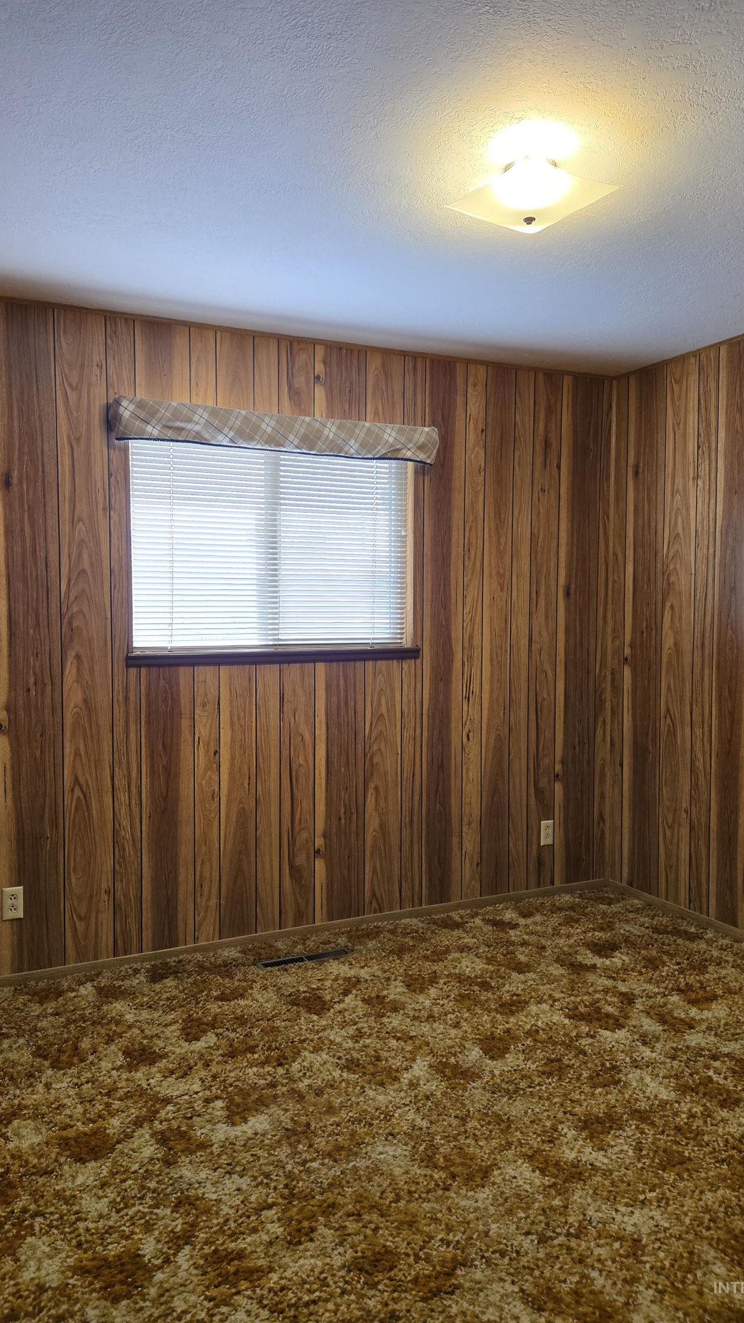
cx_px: 337
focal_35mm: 26
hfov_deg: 44.3
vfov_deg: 71.9
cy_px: 664
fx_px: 912
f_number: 1.8
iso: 160
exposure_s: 1/120
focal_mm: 5.4
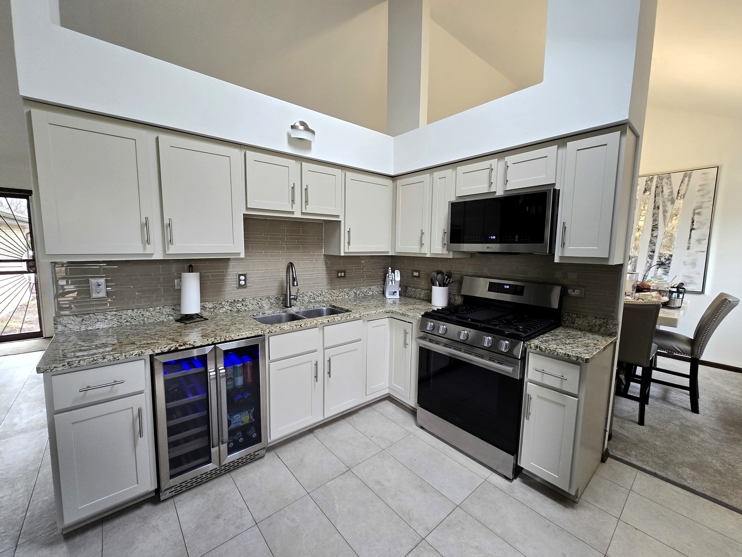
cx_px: 371
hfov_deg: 106.2
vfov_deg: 89.9
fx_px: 279
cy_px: 278
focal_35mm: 13
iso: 200
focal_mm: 2.2
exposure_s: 1/60
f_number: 2.2
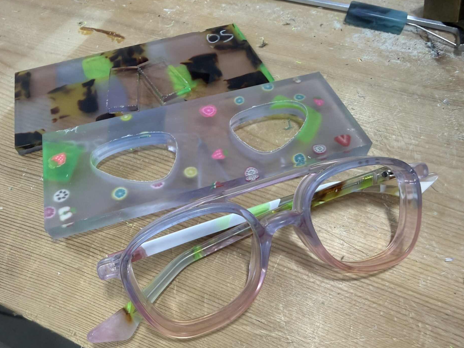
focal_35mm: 25
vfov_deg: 54.9
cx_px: 236
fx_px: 335
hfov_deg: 69.4
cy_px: 170
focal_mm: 2.22
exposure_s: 1/120
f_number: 2.2
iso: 320
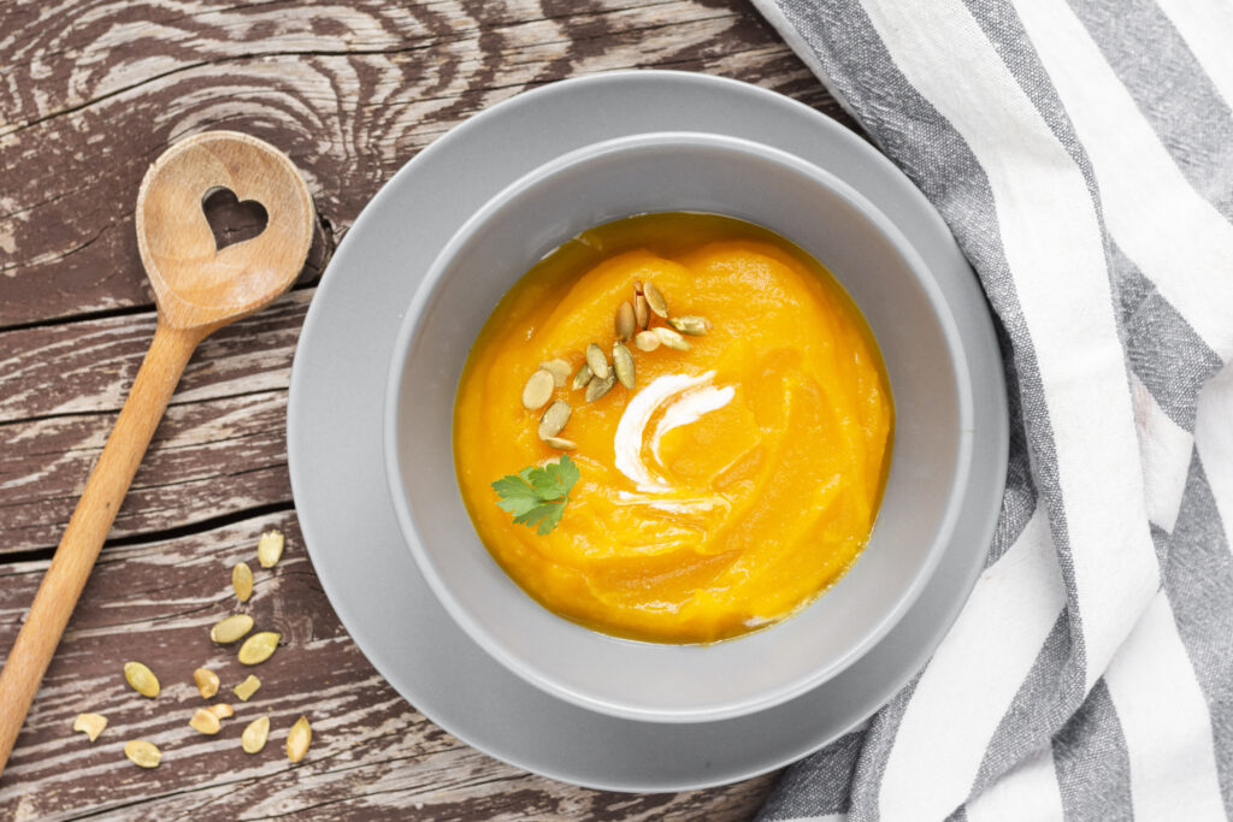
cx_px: 616
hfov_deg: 37.8
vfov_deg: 25.8
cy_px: 411
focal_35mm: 52
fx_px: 1798
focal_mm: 35
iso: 400
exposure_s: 1/160
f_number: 4
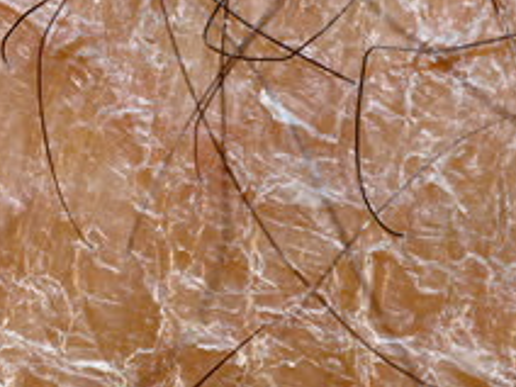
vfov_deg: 5.7
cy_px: 245
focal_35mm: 259
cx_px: 96
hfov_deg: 7.6
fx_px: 3861
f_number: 29
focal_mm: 90
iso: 100
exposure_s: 1/100
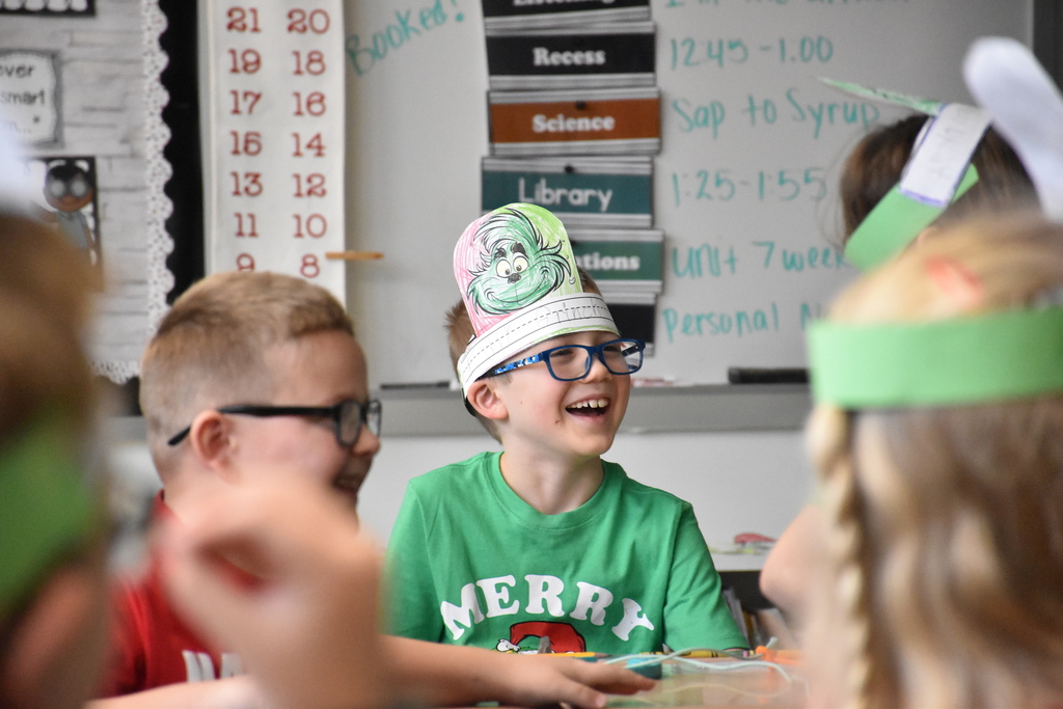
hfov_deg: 9.8
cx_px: 532
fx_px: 6201
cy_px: 354
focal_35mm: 210
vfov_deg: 6.5
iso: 6400
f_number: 5.6
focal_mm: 140
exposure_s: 1/320
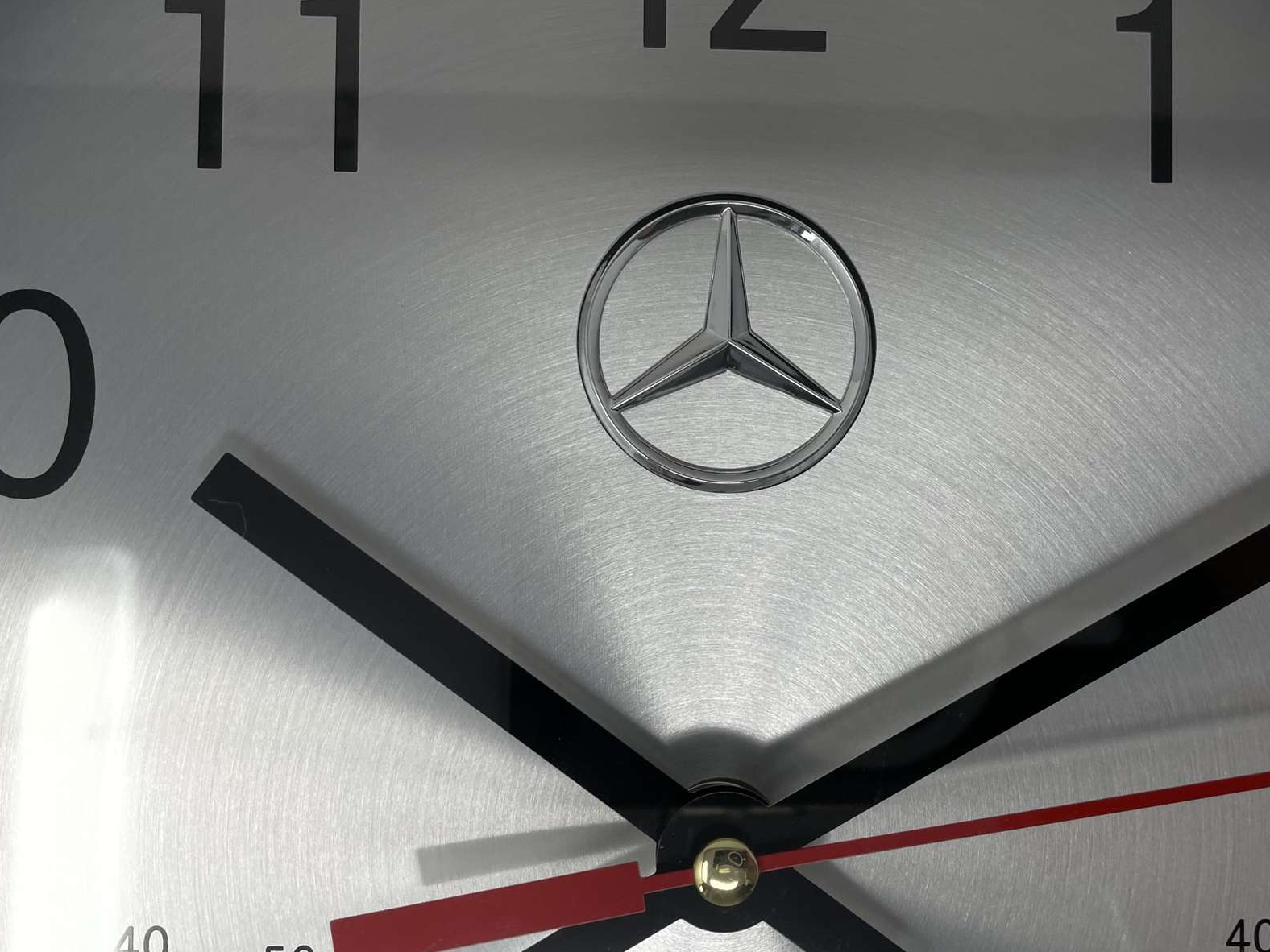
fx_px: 1211
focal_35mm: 33
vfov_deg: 42.9
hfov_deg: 55.2
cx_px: 708
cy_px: 489
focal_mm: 4.2
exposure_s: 1/460
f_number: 1.6
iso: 32
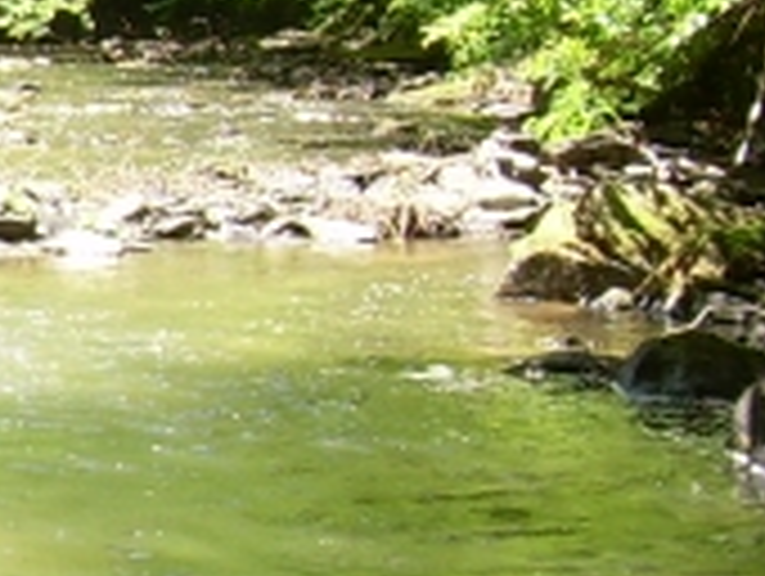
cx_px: -500
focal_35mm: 174
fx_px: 3851
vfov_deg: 8.5
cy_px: 403
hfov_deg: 10.8
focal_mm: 6.3
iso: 50
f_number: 2.8
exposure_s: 1/115
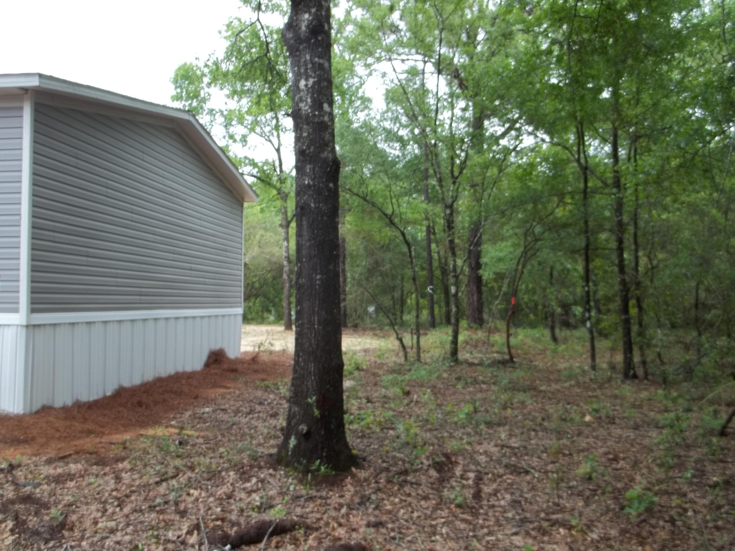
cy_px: 276
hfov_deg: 55.4
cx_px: 368
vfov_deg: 42.9
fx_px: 701
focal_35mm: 33
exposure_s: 1/160
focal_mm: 5.9
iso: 64
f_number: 3.3
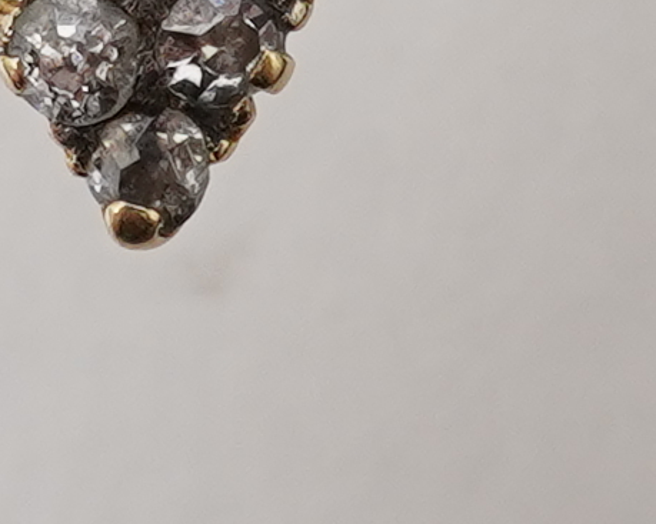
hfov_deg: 5.3
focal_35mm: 362
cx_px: 149
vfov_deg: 4.2
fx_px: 7027
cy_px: -597
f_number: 20
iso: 500
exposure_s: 1/125
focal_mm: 30
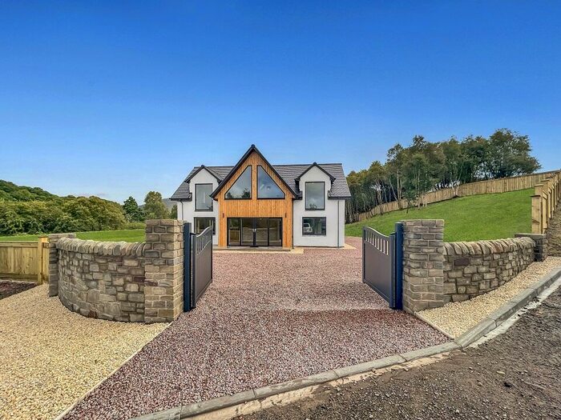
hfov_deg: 106.2
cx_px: 280
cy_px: 210
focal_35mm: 13
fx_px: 211
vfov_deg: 89.9
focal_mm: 1.57
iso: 32
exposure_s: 1/1096
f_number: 1.8
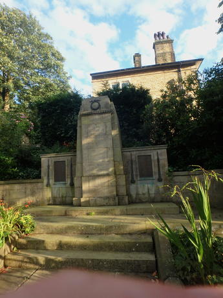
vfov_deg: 79.0
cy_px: 149
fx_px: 180
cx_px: 112
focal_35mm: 21
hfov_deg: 63.4
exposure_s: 1/200
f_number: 3.5
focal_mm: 3.7
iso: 125
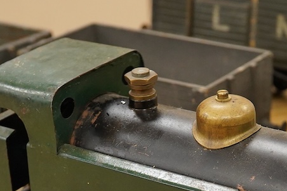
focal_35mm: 112
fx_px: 893
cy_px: 214
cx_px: 200
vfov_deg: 12.0
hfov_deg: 18.2
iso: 2500
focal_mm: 30
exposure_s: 1/160
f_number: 8
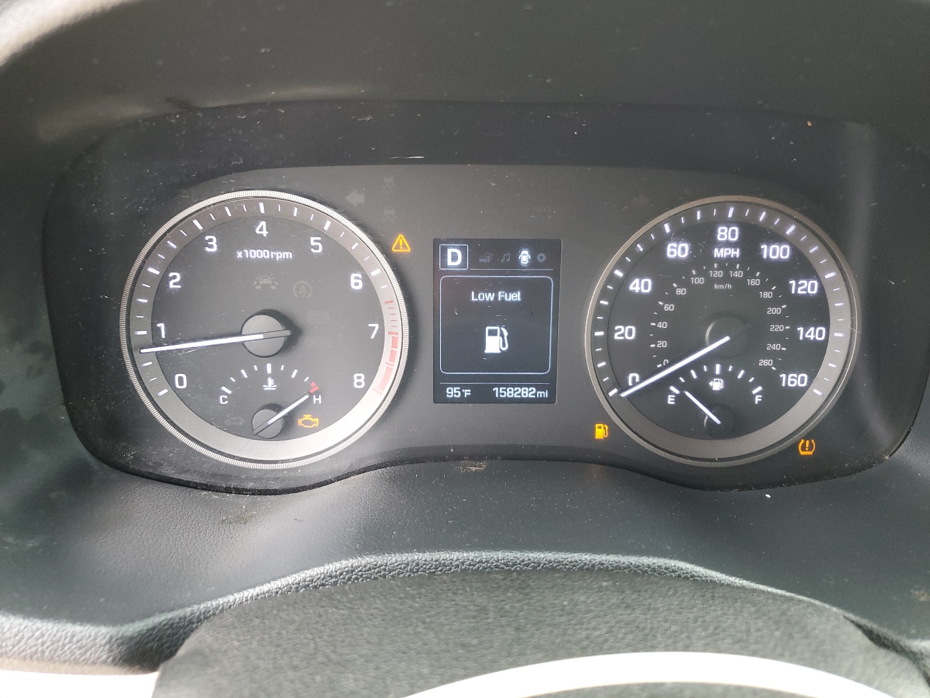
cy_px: 349
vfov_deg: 53.1
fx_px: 699
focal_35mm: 26
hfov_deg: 67.3
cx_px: 465
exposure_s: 1/60.2
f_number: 1.5
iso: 116
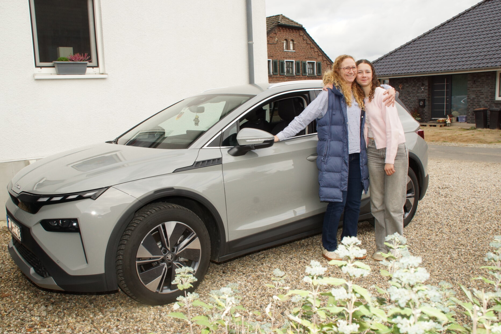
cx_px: 245
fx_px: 473
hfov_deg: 55.8
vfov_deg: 38.9
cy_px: 164
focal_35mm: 34
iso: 400
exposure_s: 1/160
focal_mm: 22
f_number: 13
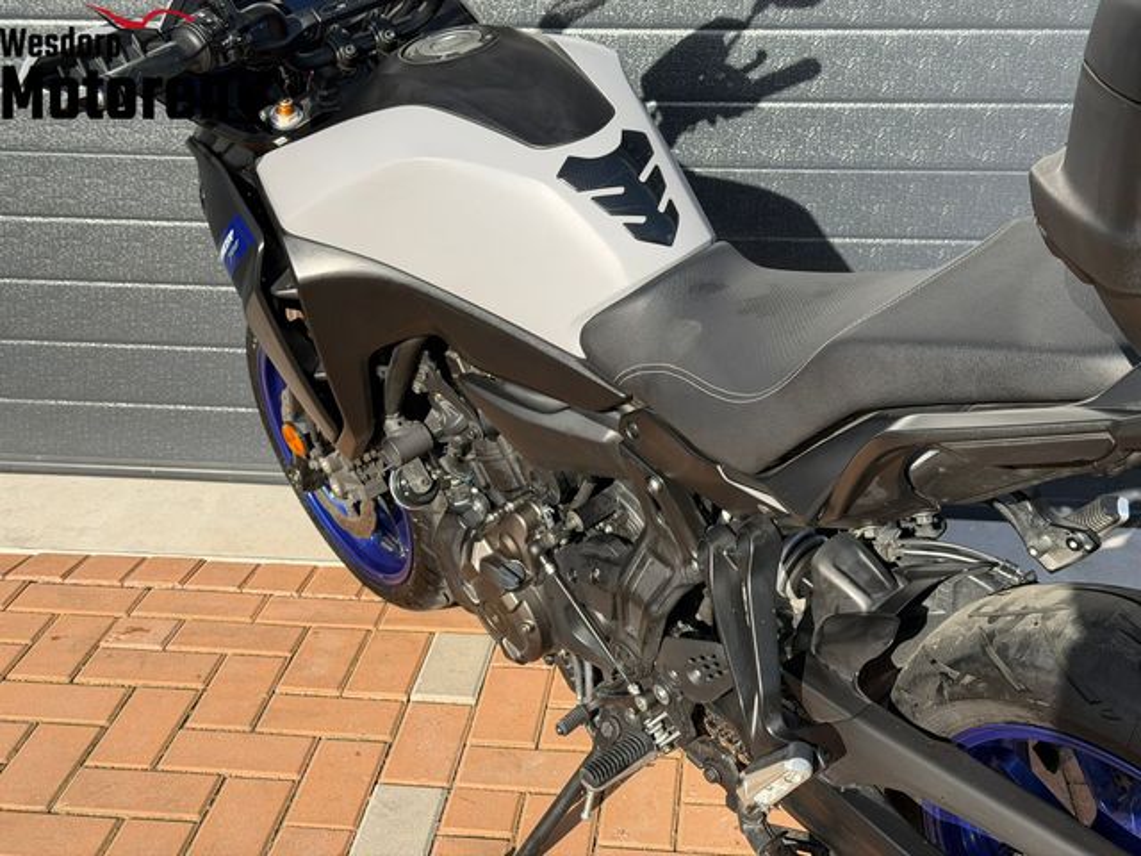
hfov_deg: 39.7
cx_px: 570
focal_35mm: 48
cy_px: 428
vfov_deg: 30.3
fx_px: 1582
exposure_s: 1/2088
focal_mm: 6.76
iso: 64
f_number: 1.78
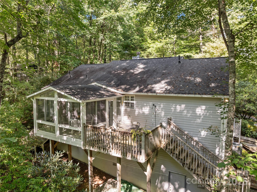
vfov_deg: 56.8
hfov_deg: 71.6
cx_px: 128
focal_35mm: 24
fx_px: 178
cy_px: 96
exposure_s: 1/200
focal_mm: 12.29
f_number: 2.8
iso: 170
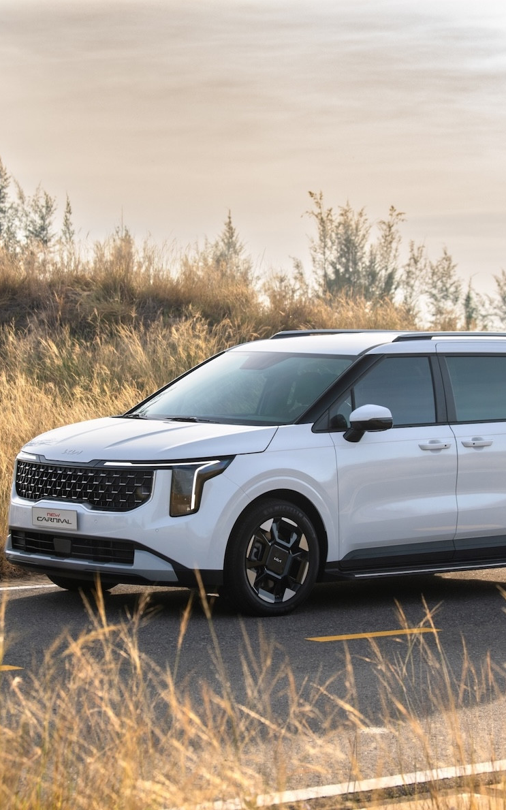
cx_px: 227
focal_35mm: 108
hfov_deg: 12.1
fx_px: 2383
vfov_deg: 19.3
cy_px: 408
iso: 200
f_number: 5.6
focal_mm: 70
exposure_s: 1/320
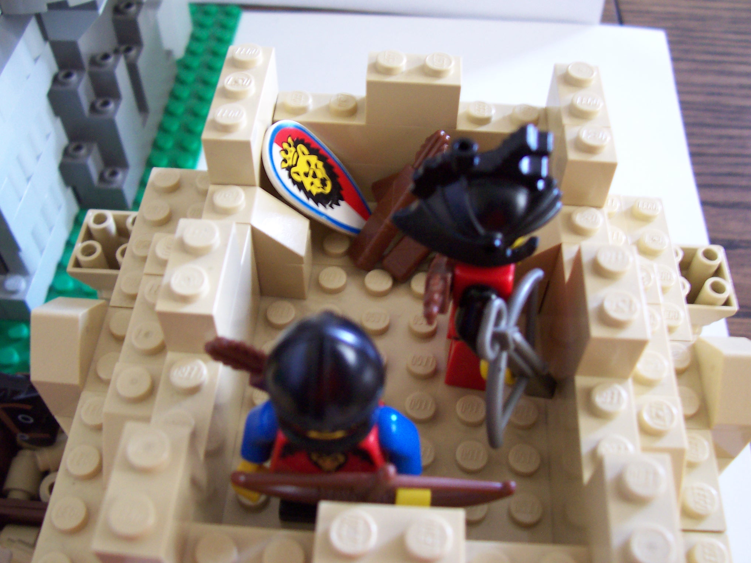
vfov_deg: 38.7
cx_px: 376
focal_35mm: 37
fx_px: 803
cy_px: 282
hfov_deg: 50.1
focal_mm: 5.6
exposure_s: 1/15
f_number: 2.8
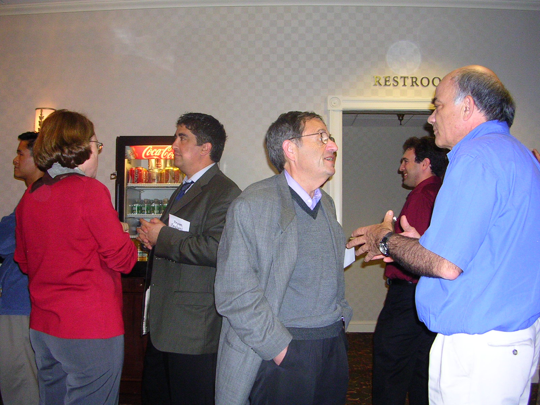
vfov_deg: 37.7
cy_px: 202
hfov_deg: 49.0
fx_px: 593
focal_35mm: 38
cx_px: 270
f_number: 2.8
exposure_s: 1/60.1
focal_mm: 5.8
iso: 139
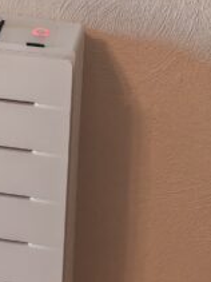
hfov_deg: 11.0
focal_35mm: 131
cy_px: -206
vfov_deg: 13.7
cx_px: -79
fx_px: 1066
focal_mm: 7.62
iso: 400
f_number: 1.6
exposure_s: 1/100
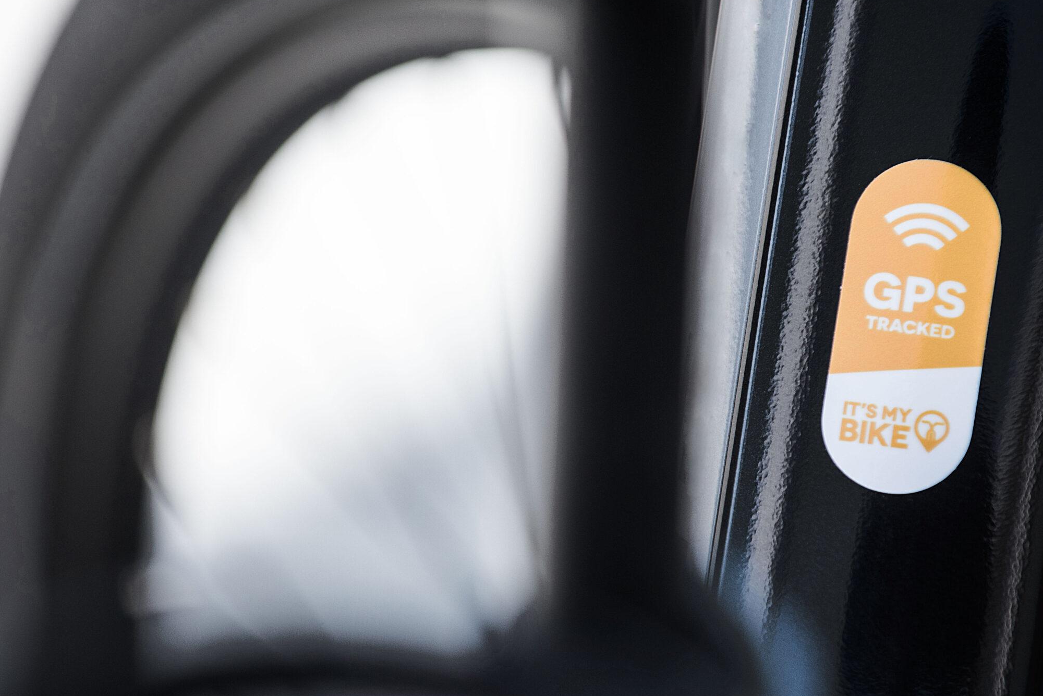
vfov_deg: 5.4
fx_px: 7419
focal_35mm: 256
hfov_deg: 8.0
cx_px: 592
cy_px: 389
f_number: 5
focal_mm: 200
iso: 400
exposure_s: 1/800
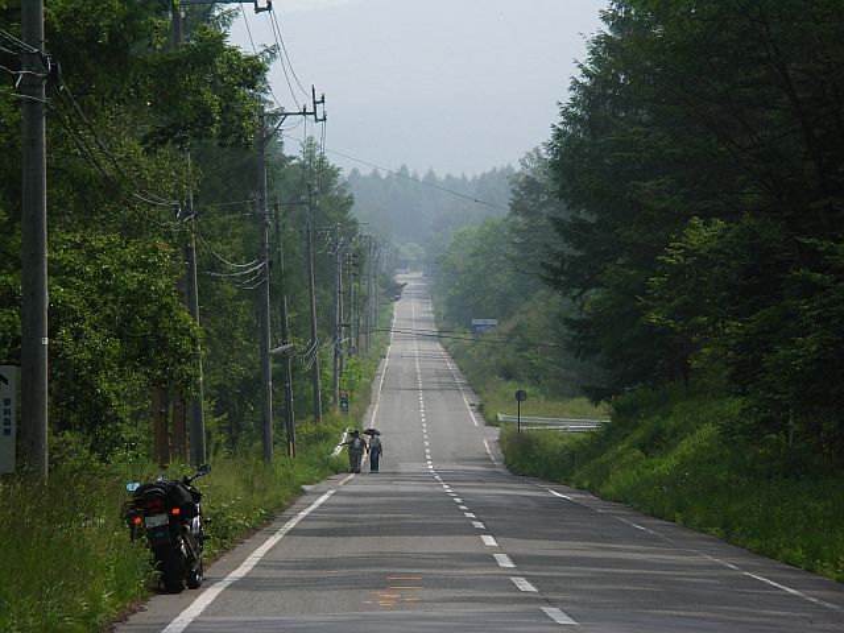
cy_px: 316
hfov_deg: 9.9
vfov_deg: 7.4
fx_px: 4876
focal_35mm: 200
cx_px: 422
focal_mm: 50.8
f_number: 4.5
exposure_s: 1/400
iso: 50
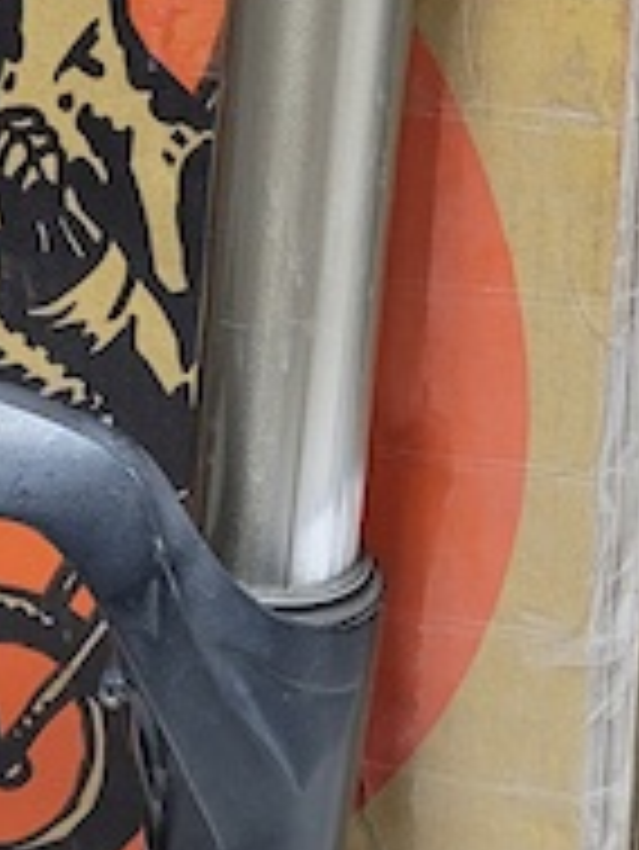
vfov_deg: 18.3
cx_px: 9
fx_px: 2606
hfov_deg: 13.8
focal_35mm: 106
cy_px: 148
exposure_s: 1/60
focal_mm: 7
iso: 250
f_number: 1.8
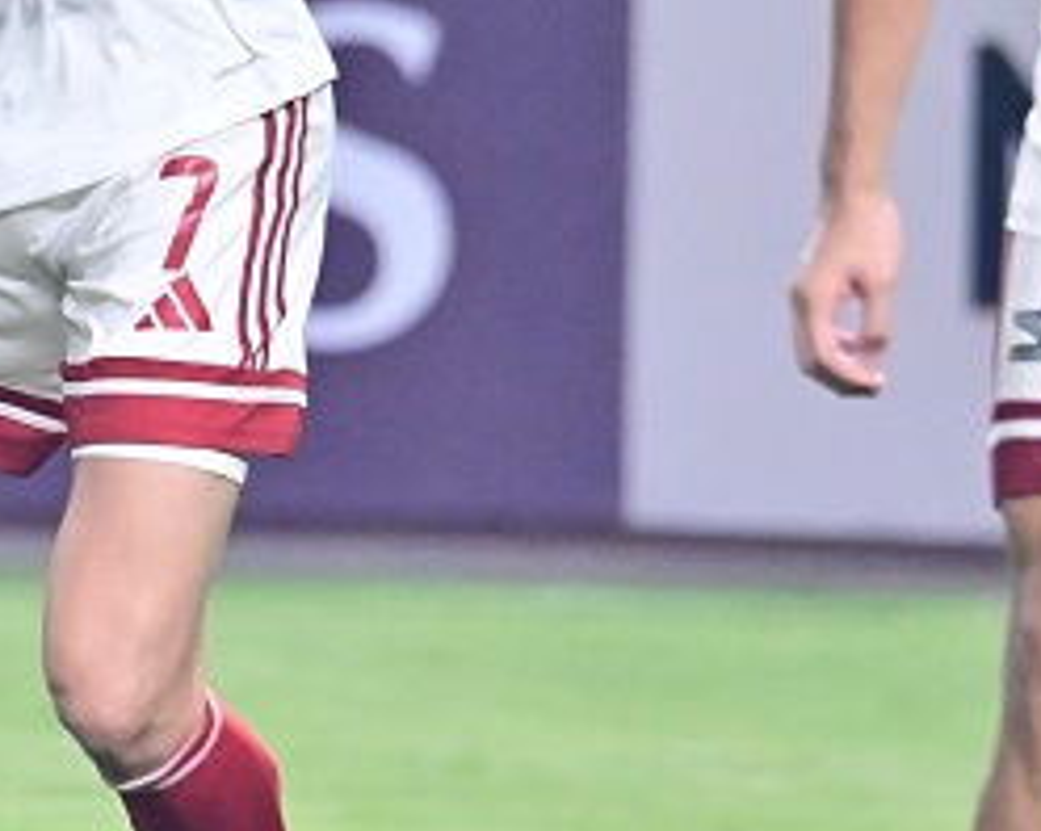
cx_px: -621
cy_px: -36
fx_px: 57199
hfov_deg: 1.0
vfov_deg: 0.8
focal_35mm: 1858
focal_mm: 400
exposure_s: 1/800
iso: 6400
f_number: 6.3
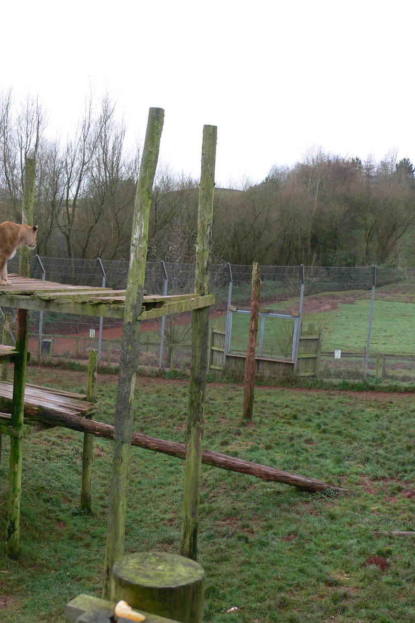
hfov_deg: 27.5
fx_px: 848
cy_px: 310
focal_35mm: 49
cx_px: 187
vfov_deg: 40.4
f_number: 4
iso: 80
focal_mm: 7.4
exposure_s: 1/80
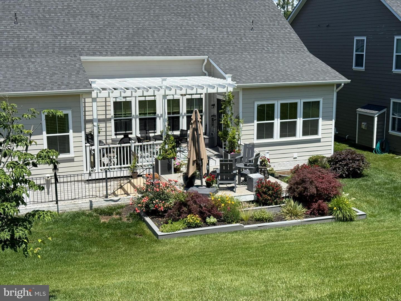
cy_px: 150
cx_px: 200
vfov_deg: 30.3
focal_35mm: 48
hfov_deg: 39.7
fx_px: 556
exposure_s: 1/4878
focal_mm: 6.76
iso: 64
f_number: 1.78
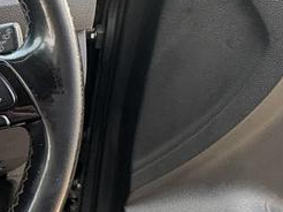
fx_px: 417
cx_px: -151
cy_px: 105
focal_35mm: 51
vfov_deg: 28.5
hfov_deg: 26.3
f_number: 2.2
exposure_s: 1/99
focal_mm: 2.22
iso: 160
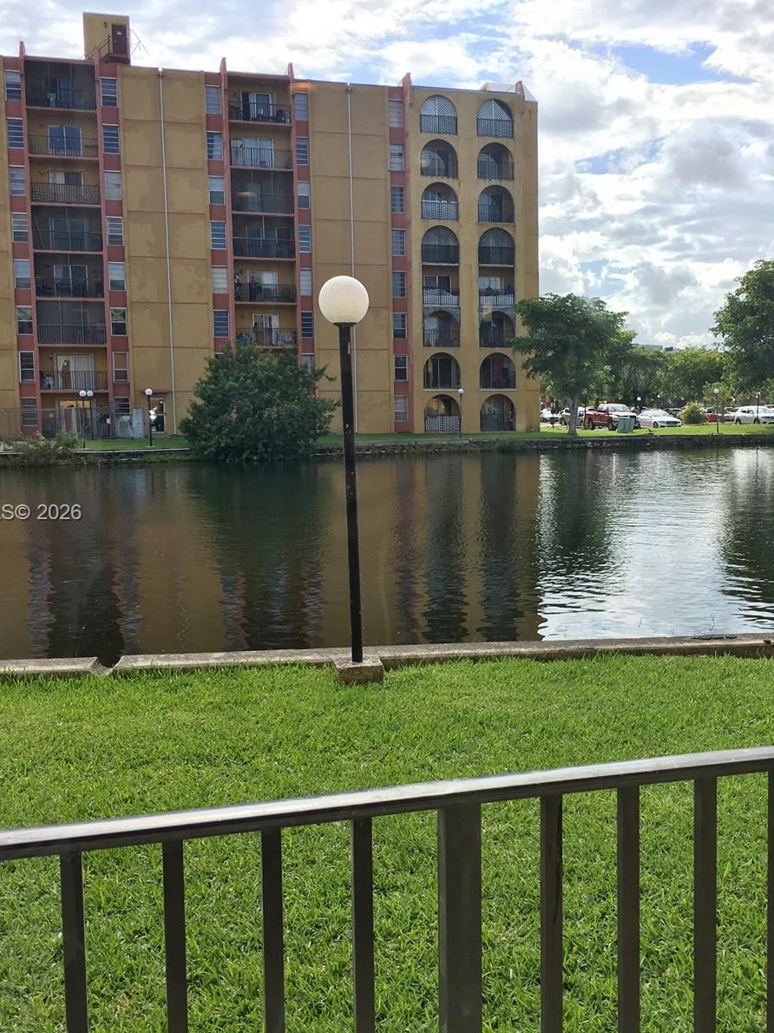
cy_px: 514
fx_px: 1163
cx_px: 506
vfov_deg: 47.9
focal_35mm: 39
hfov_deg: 36.5
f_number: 2.2
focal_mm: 4.15
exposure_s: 1/986
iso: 25
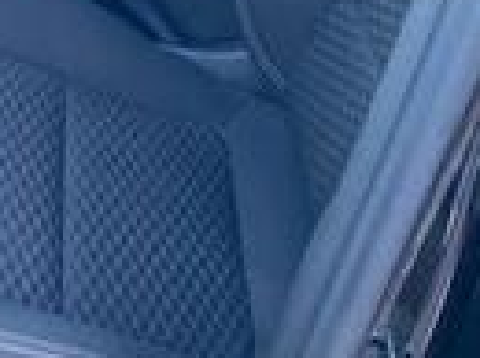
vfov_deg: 14.2
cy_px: -66
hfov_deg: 18.4
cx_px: -114
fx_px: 1398
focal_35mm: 101
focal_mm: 4.25
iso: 50
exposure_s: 1/122
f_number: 1.8
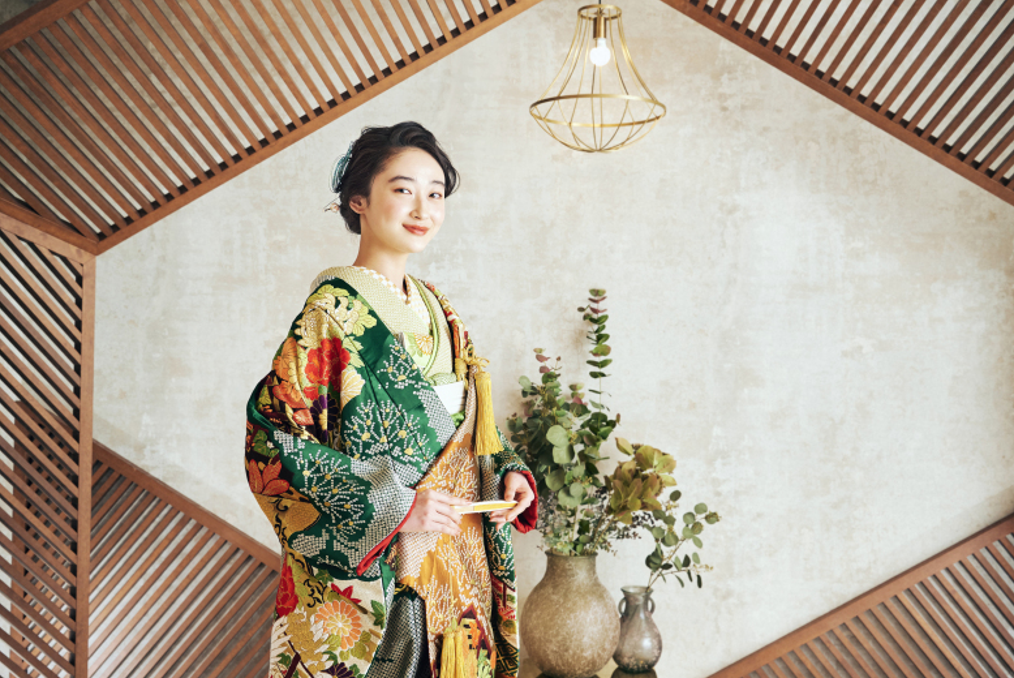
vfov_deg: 36.0
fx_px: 1043
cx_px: 512
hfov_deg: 51.9
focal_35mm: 37
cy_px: 347
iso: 400
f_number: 7.1
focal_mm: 36
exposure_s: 1/125
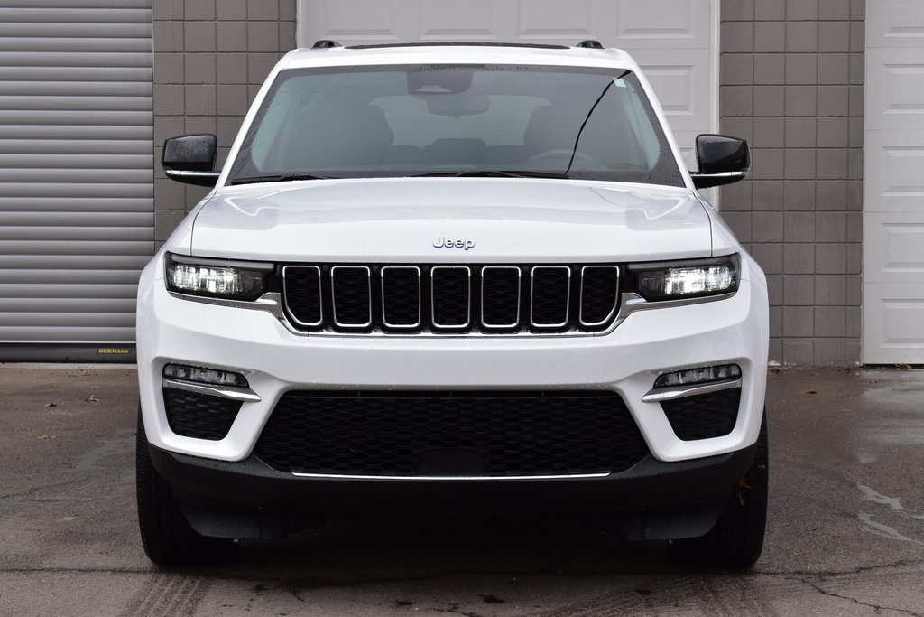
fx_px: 2118
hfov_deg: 24.6
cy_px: 308
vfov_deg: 16.6
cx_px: 462
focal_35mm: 82
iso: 400
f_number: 10
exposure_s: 1/250
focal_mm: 55
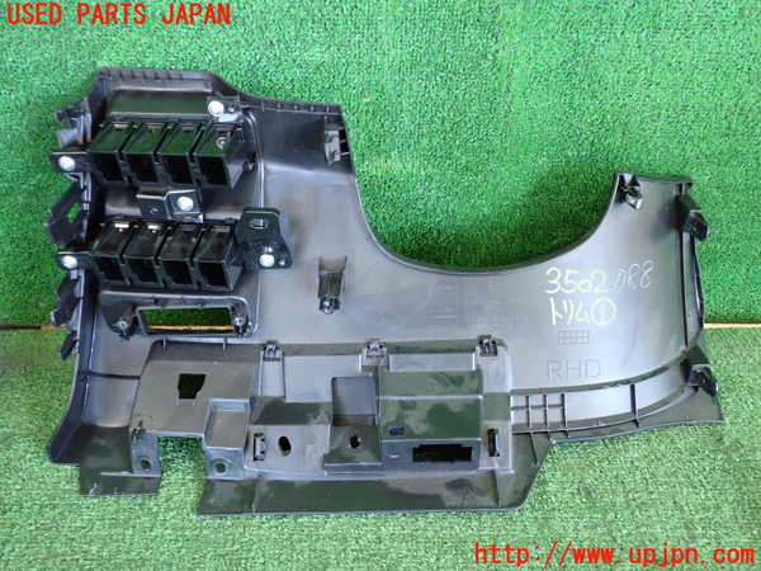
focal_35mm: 30
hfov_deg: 60.0
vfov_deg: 46.8
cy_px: 286
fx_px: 660
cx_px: 380
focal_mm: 5.4
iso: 1000
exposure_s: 1/125
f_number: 2.3
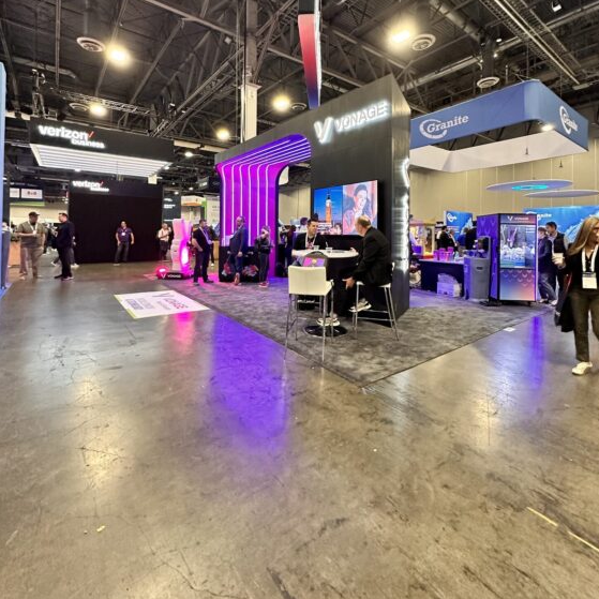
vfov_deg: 82.7
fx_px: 333
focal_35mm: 17
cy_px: 231
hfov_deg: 84.0
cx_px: 306
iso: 500
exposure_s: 1/60
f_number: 2.2
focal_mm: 2.22
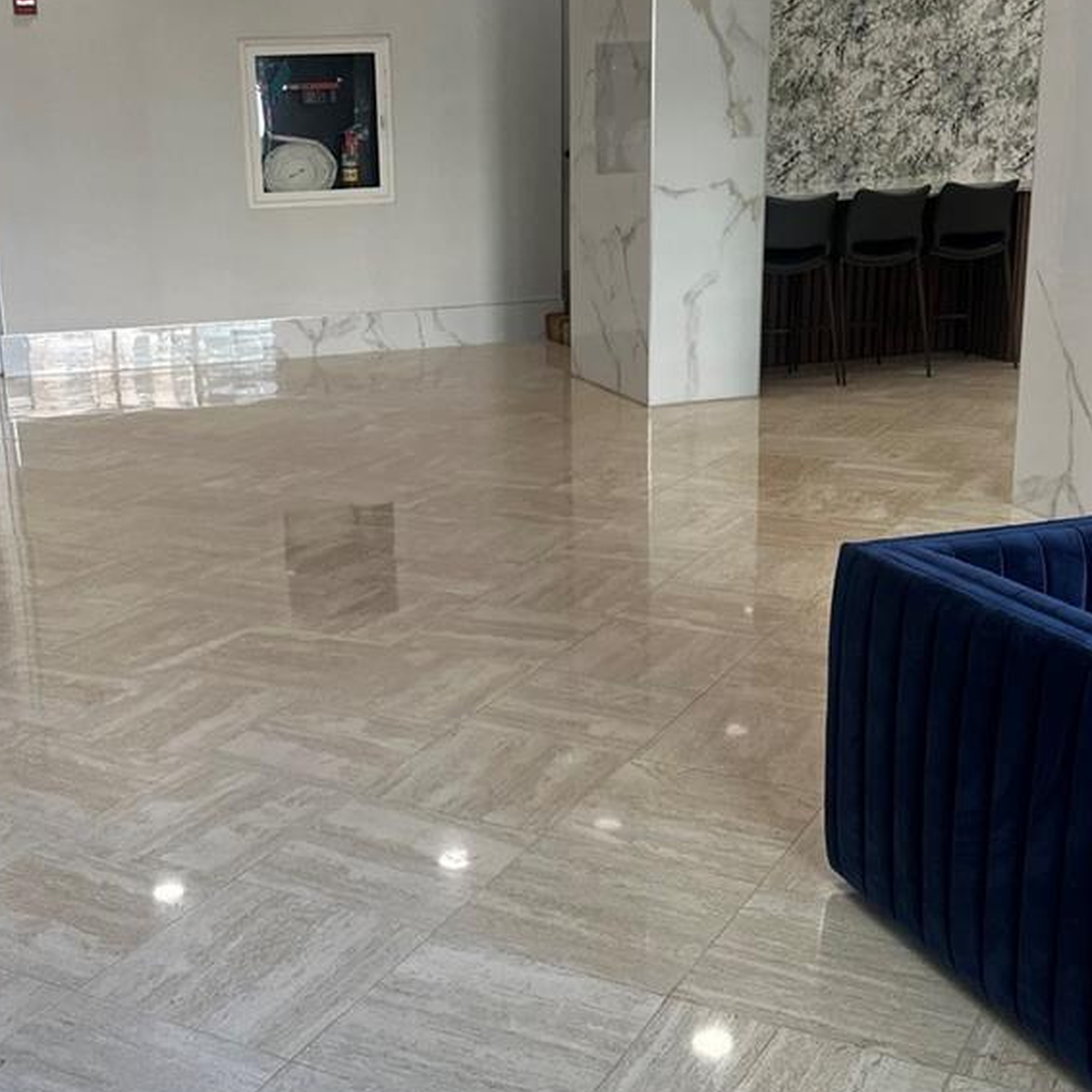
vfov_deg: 37.6
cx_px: 388
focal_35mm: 45
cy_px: 548
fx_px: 1606
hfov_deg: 37.3
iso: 80
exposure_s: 1/120
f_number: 1.78
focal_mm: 6.86
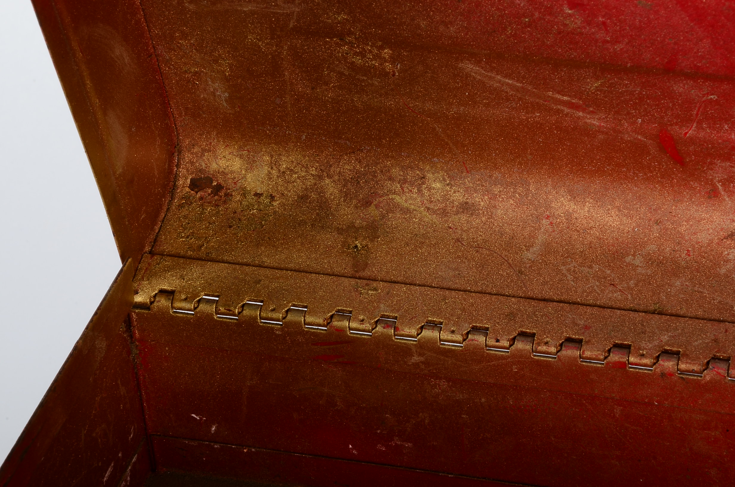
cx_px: 368
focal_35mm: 158
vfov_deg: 8.7
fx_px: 3209
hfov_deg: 13.1
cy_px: 244
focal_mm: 105
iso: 200
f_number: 22
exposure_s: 1/200
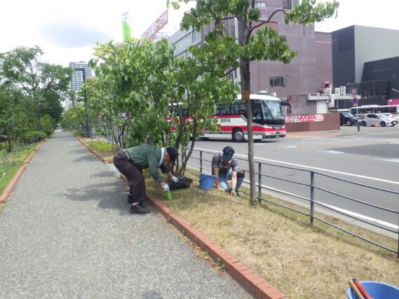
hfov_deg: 63.4
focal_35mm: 28
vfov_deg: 49.8
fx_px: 323
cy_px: 150
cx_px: 200
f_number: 4.2
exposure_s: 1/400
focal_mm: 5
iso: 125
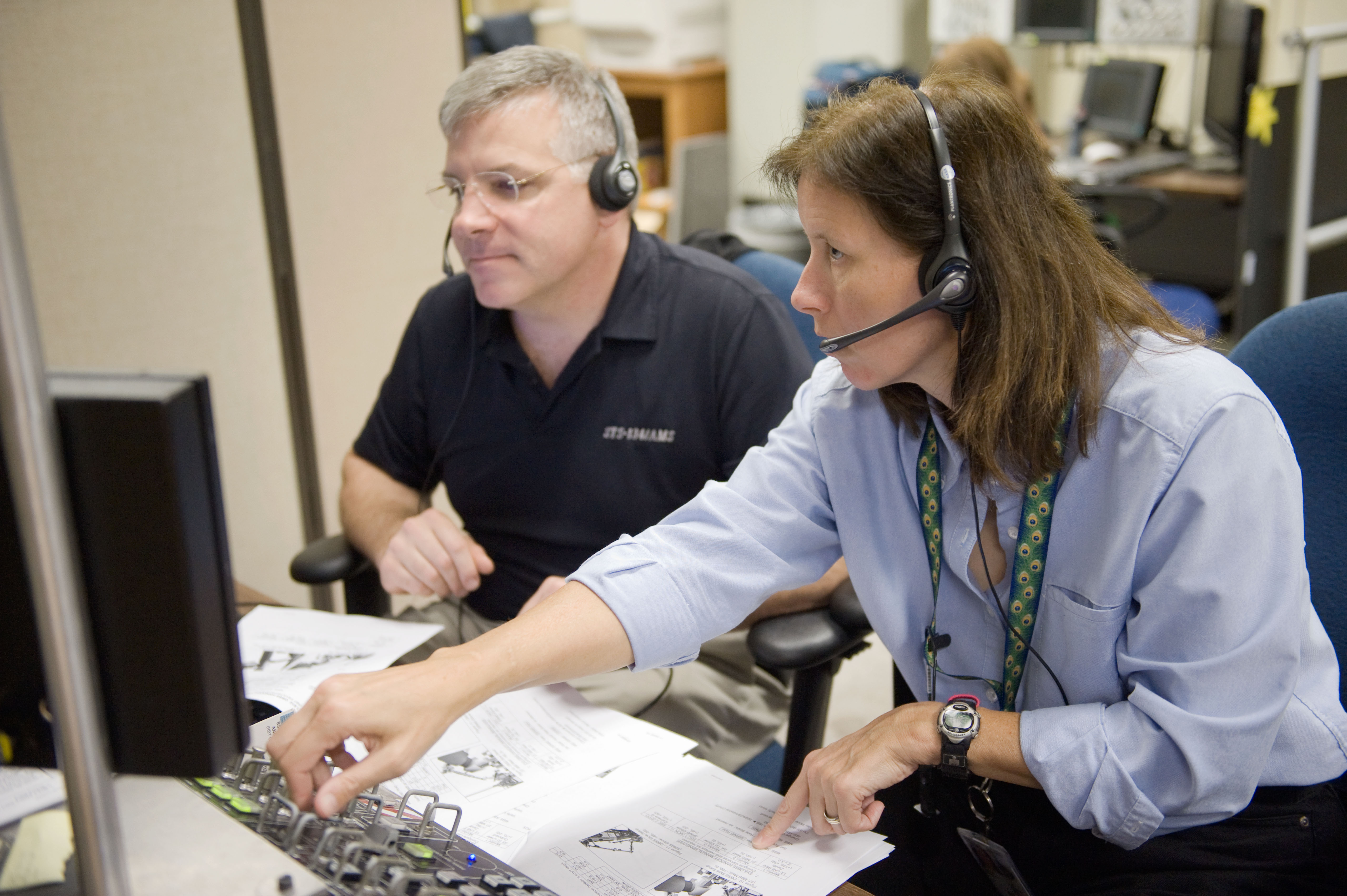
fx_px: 1570
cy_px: 448
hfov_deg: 46.4
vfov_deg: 31.9
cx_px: 674
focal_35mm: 42
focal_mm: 42
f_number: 2.8
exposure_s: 1/100
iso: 2500
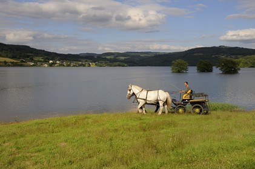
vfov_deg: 30.5
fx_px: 311
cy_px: 84
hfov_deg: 44.5
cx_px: 128
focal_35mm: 44
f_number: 16
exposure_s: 1/200
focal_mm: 44
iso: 200
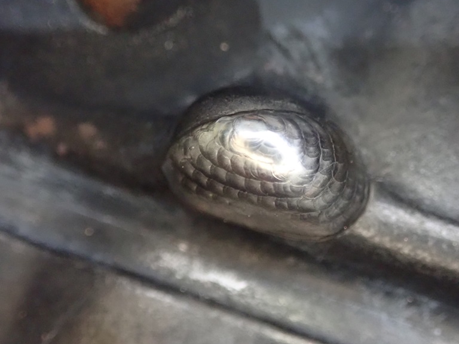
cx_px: 270
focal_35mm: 56
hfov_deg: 34.3
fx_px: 743
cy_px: 185
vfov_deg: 26.1
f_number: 2.9
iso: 1250
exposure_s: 1/40
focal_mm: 7.86
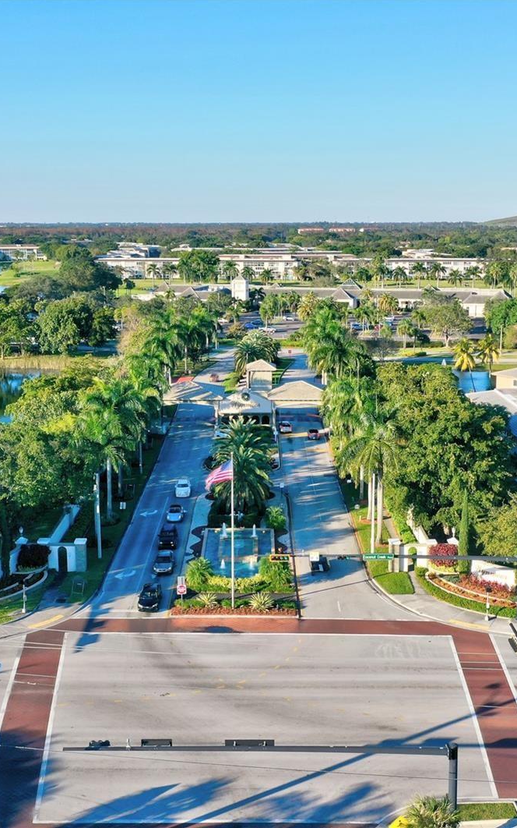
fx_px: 969
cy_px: 413
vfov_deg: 46.2
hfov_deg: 29.9
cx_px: 245
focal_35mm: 43
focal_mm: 10.3
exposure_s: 1/500
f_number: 6.3
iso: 100
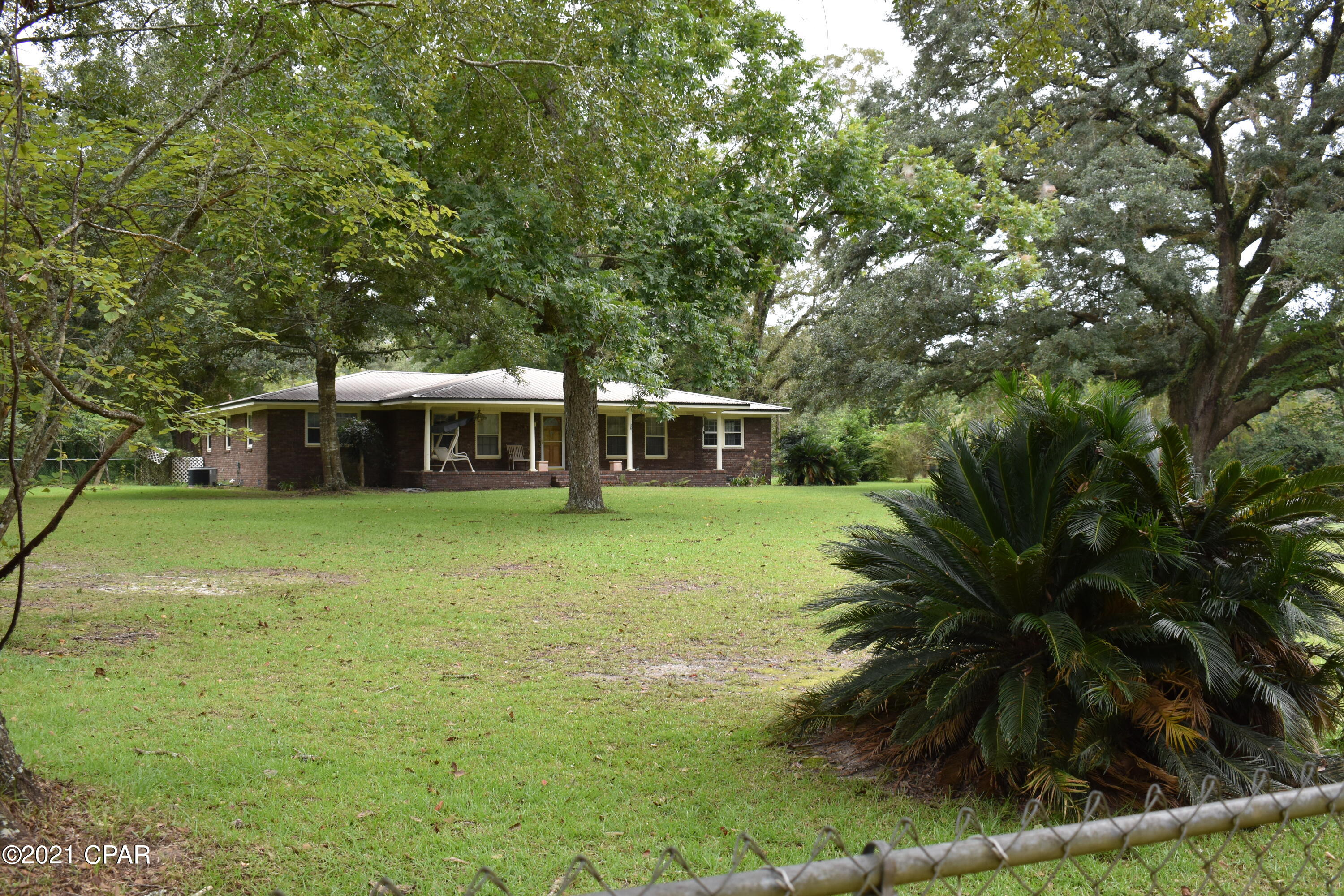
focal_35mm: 36
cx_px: 672
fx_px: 1344
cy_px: 448
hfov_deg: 53.1
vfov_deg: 36.9
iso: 400
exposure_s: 1/125
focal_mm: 24
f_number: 5.6
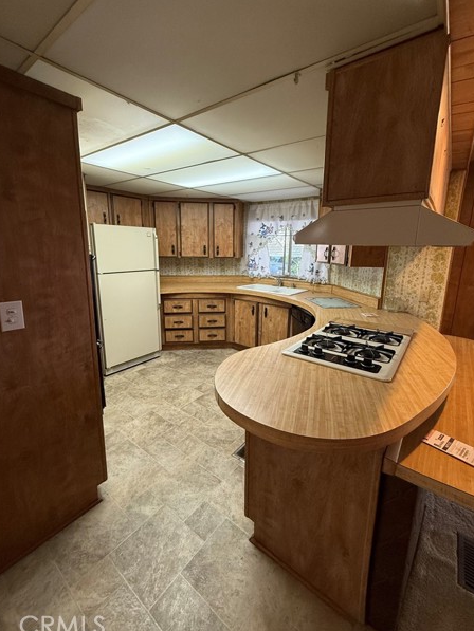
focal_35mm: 15
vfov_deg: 98.1
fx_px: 274
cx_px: 240
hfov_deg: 81.8
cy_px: 302
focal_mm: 2.22
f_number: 2.2
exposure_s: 1/120
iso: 320
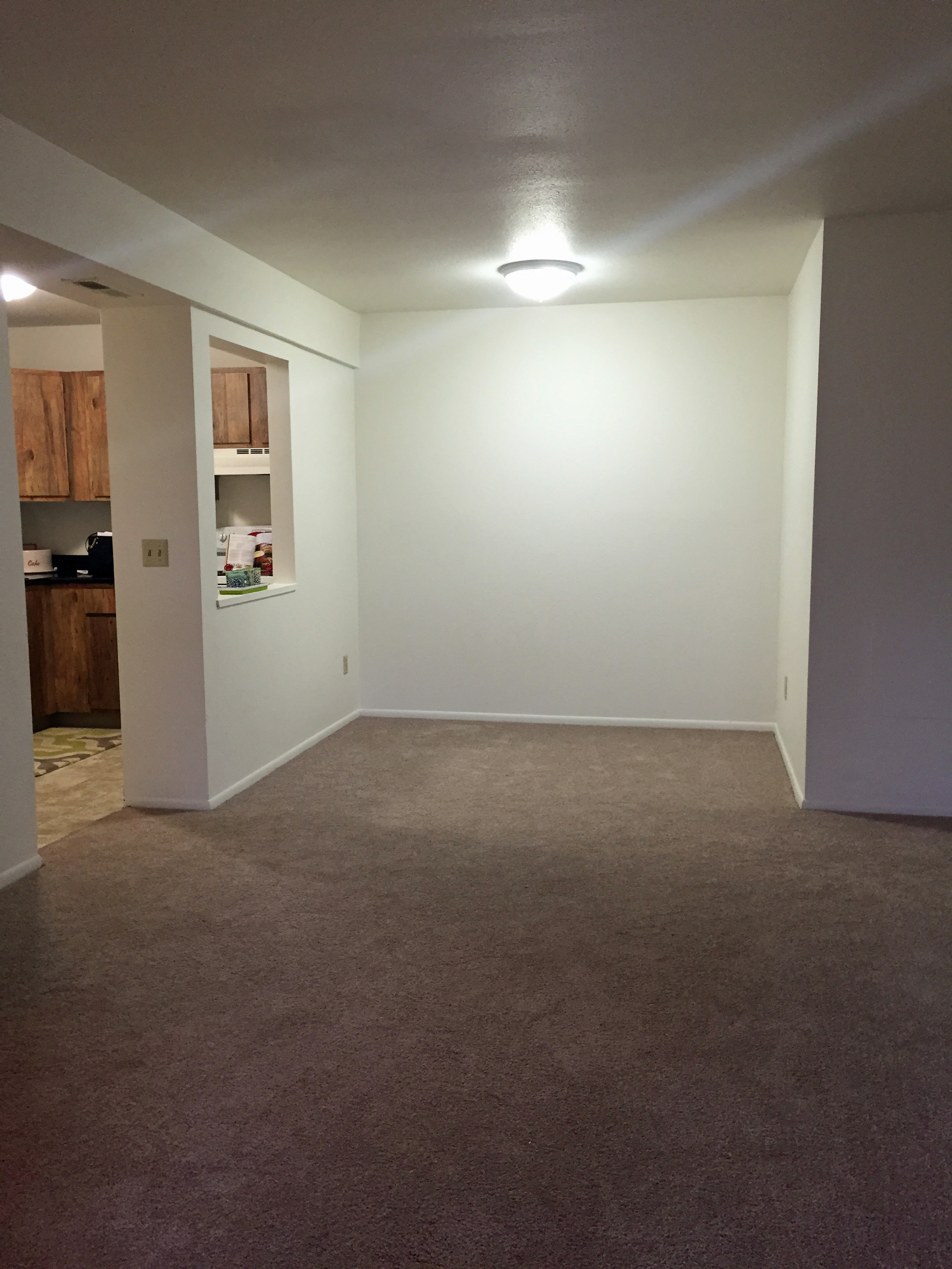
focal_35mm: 29
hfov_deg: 48.2
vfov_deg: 61.7
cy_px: 634
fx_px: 1063
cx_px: 476
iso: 125
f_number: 2.2
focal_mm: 4.15
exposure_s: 1/30
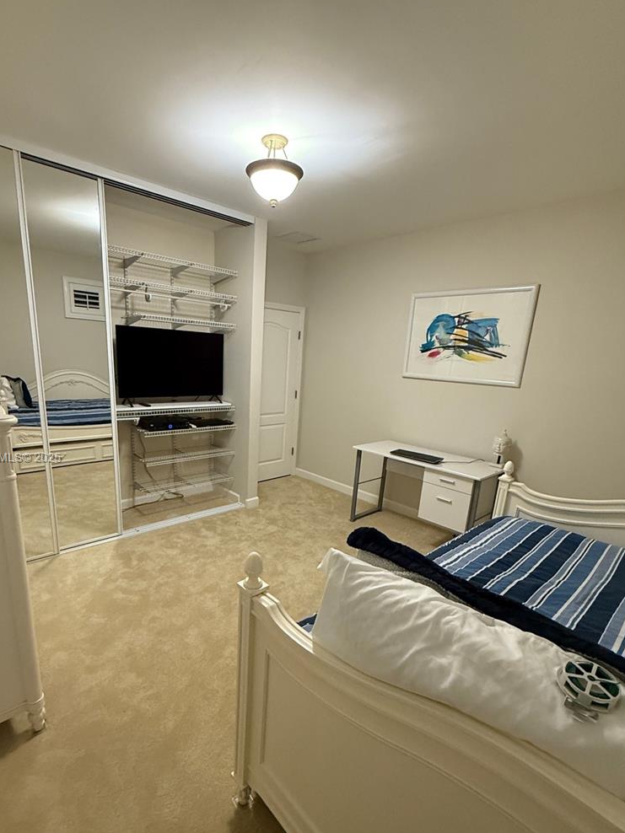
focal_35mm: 17
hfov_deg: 74.6
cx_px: 284
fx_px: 409
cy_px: 459
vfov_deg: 90.7
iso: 640
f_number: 2.2
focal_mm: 2.22
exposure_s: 1/60
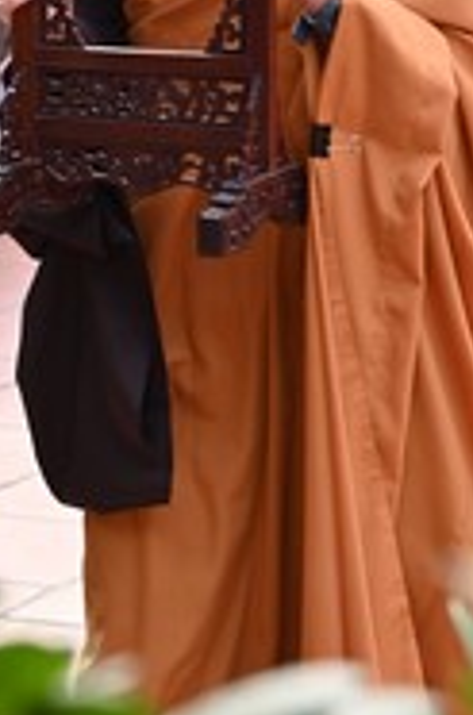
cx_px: 692
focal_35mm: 217
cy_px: -173
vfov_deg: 9.4
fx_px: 4300
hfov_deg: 6.2
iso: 160
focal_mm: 62
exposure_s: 1/160
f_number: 7.1
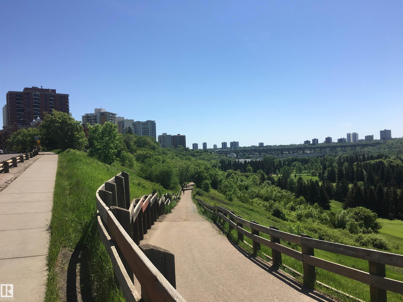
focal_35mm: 29
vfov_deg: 48.2
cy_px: 151
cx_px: 202
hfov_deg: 61.7
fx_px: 338
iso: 25
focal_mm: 4.15
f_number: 2.2
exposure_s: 1/2024
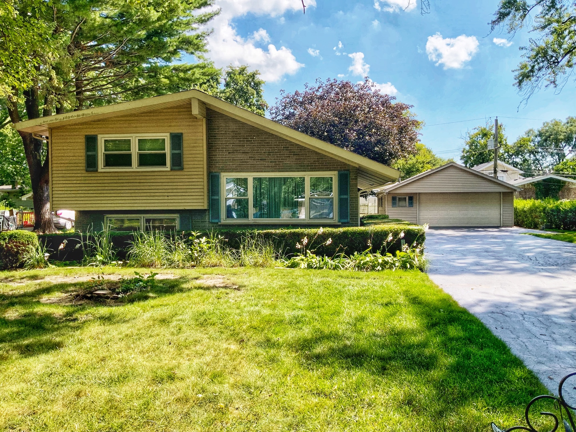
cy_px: 216
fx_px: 483
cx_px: 288
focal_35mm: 29
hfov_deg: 61.7
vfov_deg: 48.2
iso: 16
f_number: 1.8
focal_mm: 3
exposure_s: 1/816
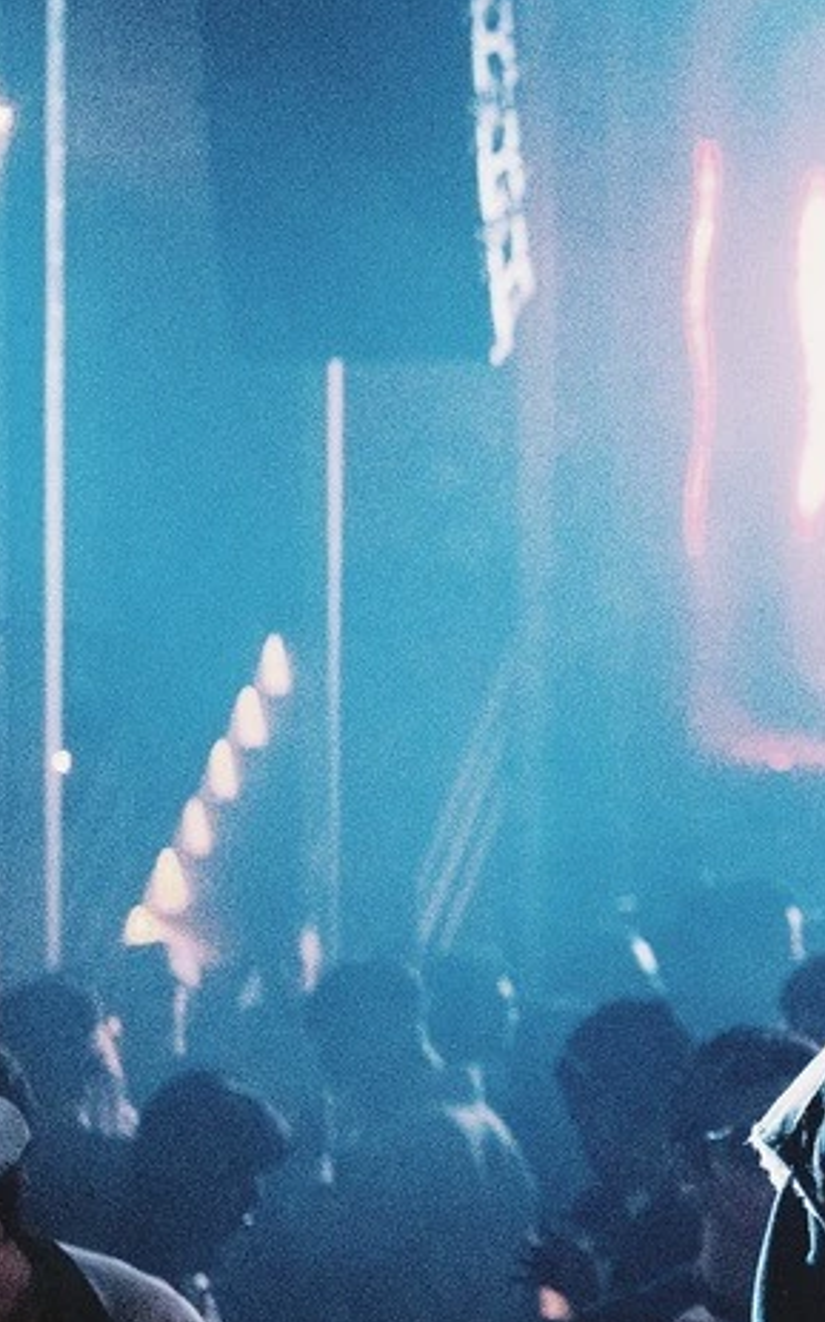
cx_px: 1430
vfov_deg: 14.9
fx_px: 5041
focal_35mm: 140
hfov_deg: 9.0
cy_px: 788
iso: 6400
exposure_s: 1/200
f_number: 2
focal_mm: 35
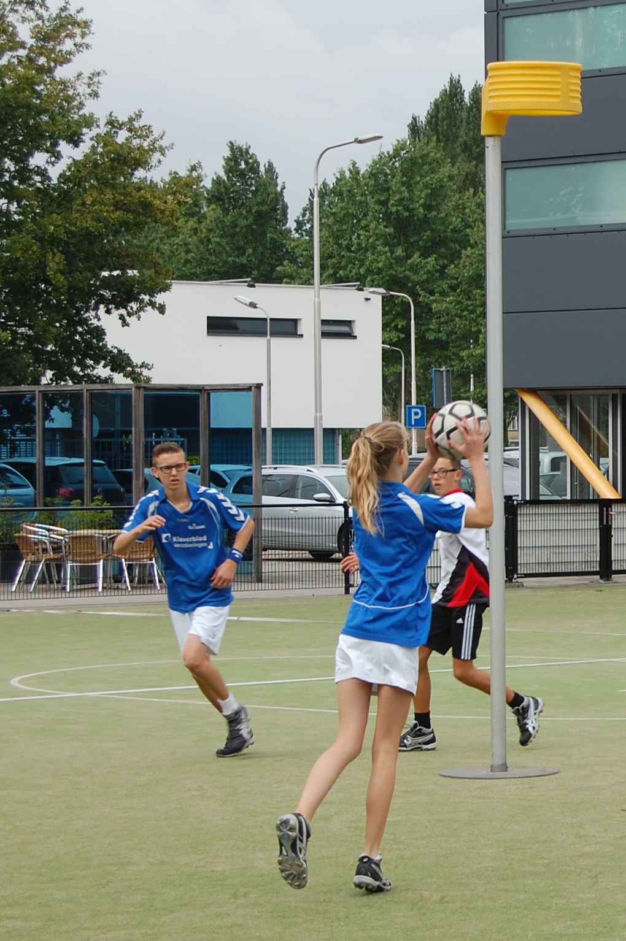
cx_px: 313
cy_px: 470
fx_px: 1803
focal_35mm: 69
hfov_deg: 19.7
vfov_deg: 29.3
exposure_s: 1/250
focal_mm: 46
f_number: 8
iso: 200
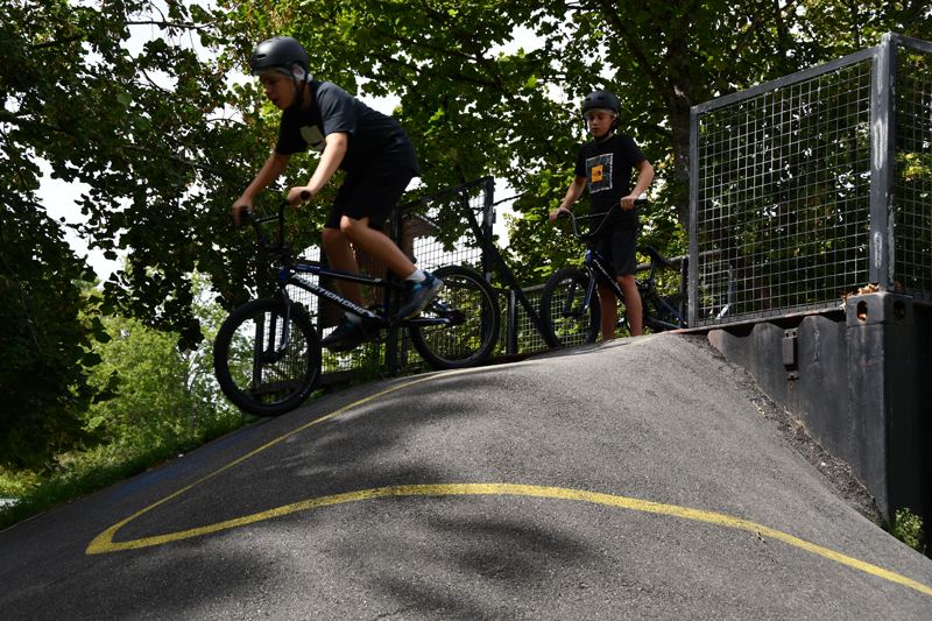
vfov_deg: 26.0
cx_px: 466
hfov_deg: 38.2
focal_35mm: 52
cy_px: 310
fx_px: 1346
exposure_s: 1/250
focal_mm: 35
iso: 125
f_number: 8
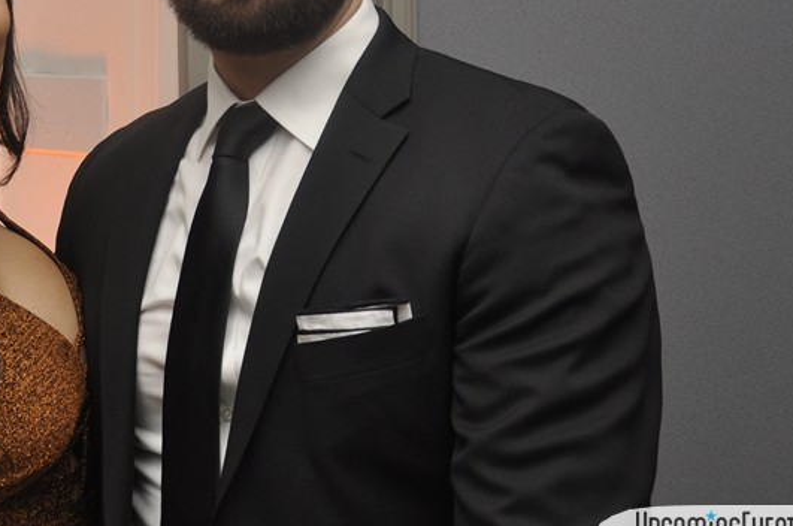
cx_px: 105
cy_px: 90
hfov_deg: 20.3
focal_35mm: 99
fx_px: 2176
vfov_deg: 13.7
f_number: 5
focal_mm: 35
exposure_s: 1/60
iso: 400
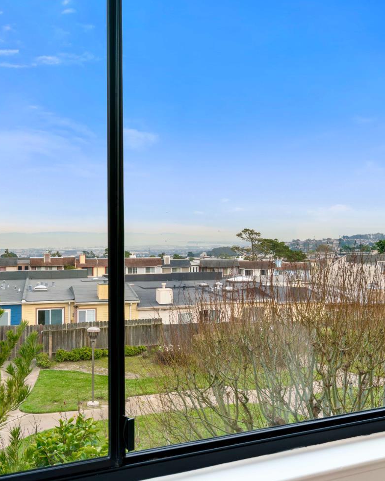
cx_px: 196
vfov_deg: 54.2
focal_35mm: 33
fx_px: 470
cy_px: 236
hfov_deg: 44.5
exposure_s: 1/10
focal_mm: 23
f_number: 13
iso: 400
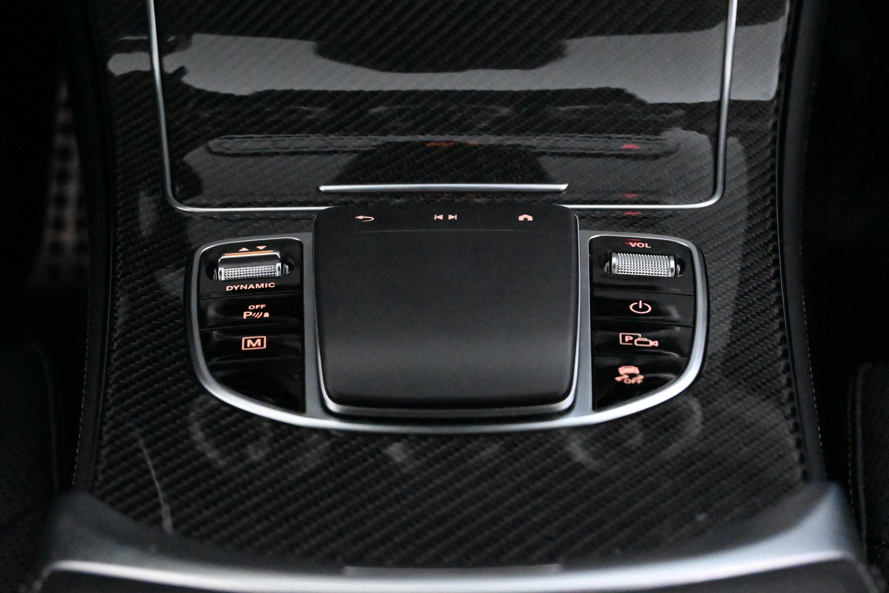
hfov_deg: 30.5
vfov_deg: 20.6
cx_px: 444
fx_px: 1630
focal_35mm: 66
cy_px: 296
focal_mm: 44
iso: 28800
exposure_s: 1/80
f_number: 6
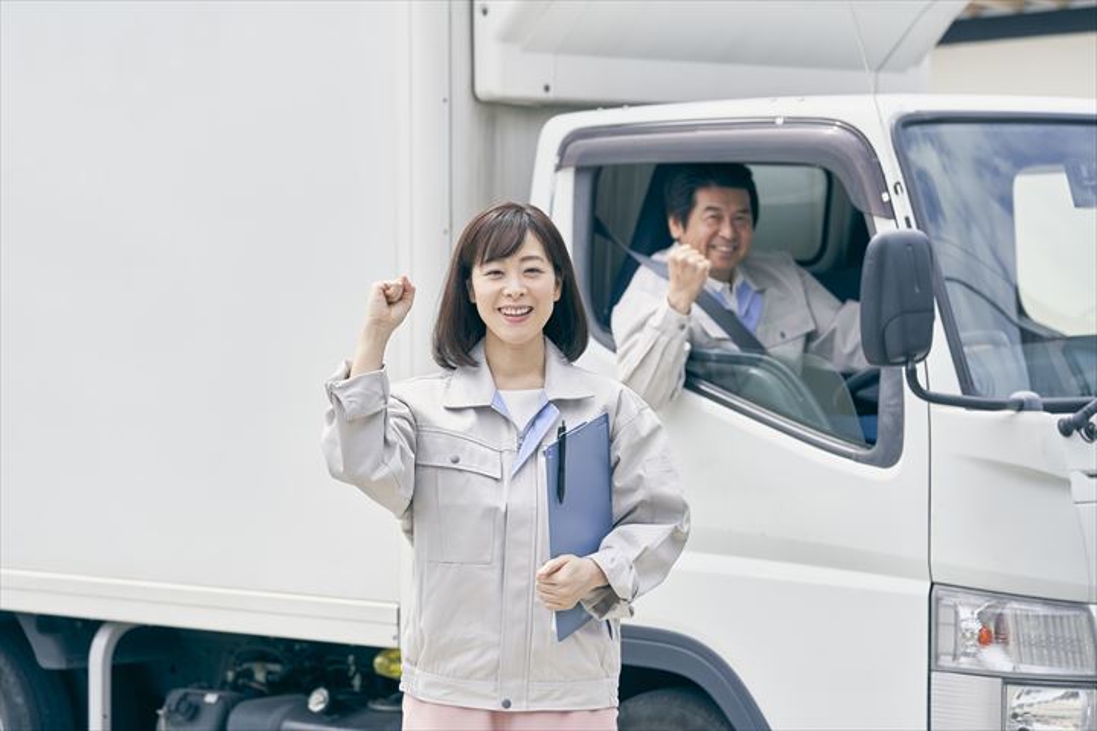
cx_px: 548
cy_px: 366
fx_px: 3687
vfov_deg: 11.3
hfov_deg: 16.9
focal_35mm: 121
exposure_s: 1/500
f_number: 4.5
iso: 100
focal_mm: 121
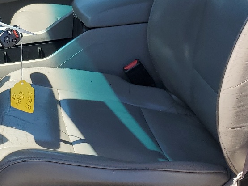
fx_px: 537
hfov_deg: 25.3
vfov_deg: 19.5
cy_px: 46
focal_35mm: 75
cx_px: 29
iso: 50
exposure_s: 1/1250
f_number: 1.5
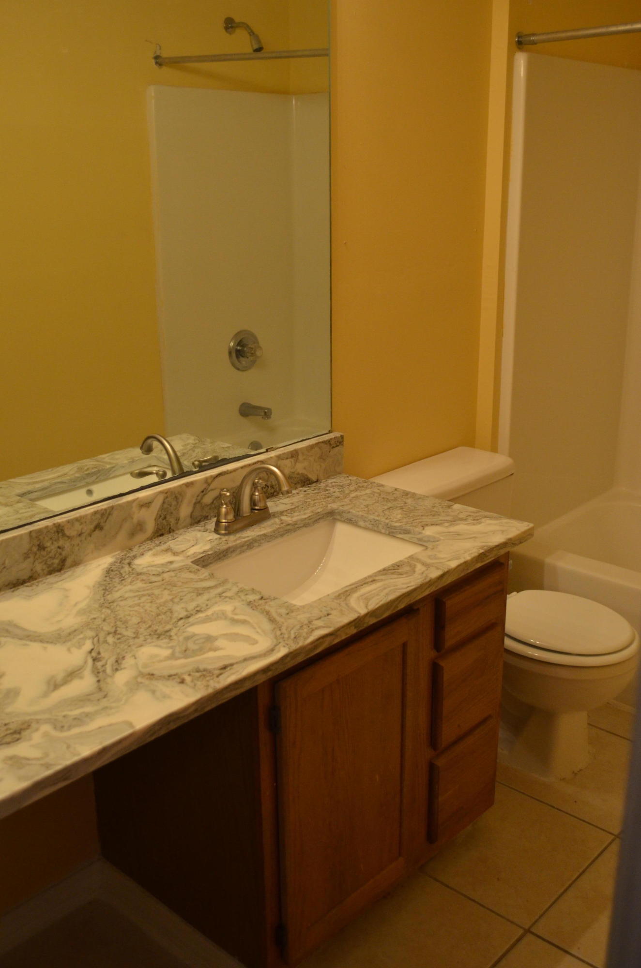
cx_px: 320
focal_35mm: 36
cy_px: 484
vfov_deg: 53.2
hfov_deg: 36.7
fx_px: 966
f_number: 4
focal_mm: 24
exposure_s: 1/100
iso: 1000
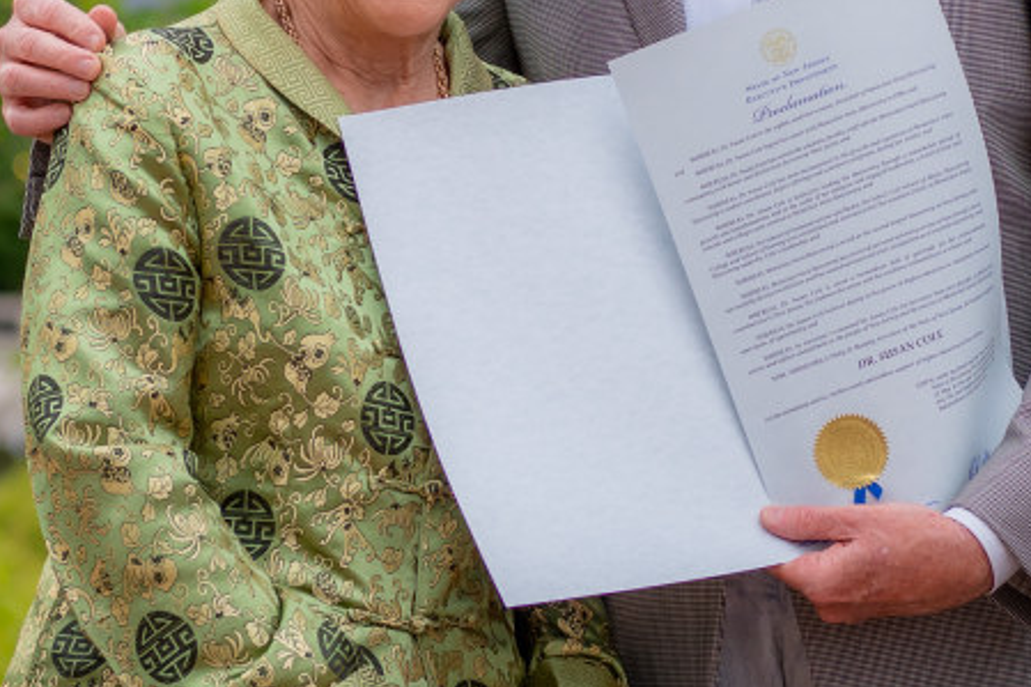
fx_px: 5840
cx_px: 693
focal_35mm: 204
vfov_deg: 6.7
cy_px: 87
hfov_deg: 10.1
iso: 200
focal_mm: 43
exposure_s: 1/640
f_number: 2
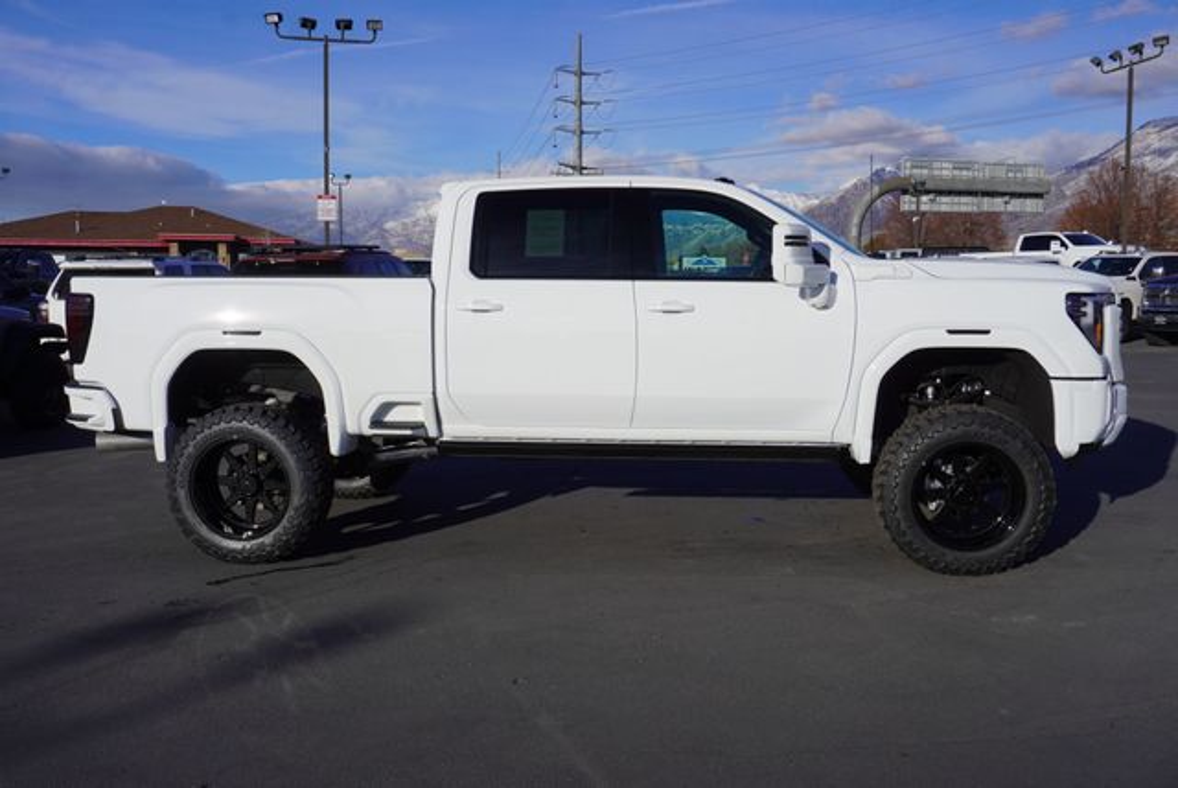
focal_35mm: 33
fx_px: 1081
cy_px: 394
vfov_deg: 40.0
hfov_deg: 57.2
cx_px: 589
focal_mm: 22
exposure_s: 1/320
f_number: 10
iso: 100
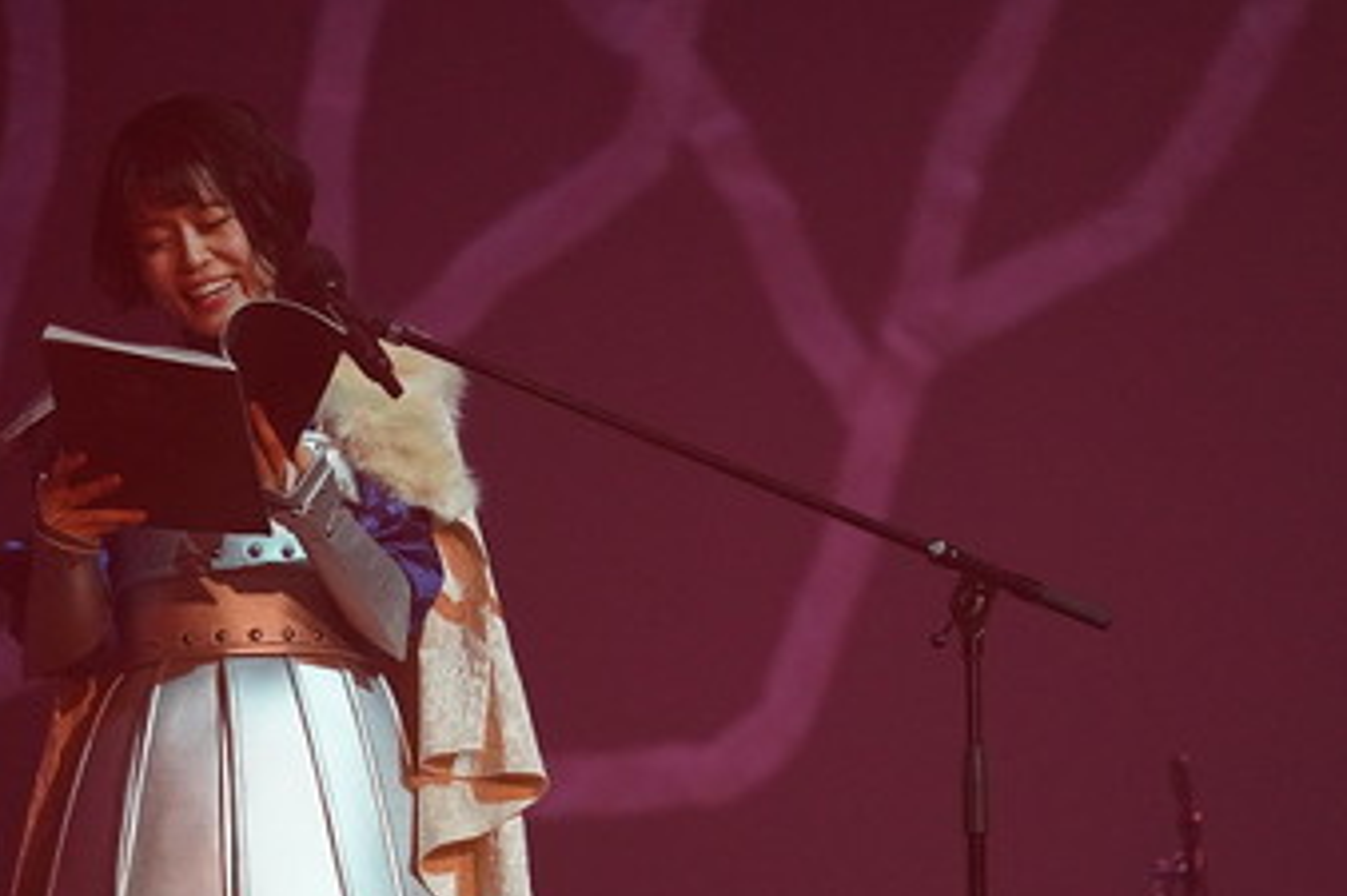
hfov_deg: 2.9
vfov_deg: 1.9
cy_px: 569
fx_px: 26589
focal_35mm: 711
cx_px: 681
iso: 6400
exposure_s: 1/500
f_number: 2.8
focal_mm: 400
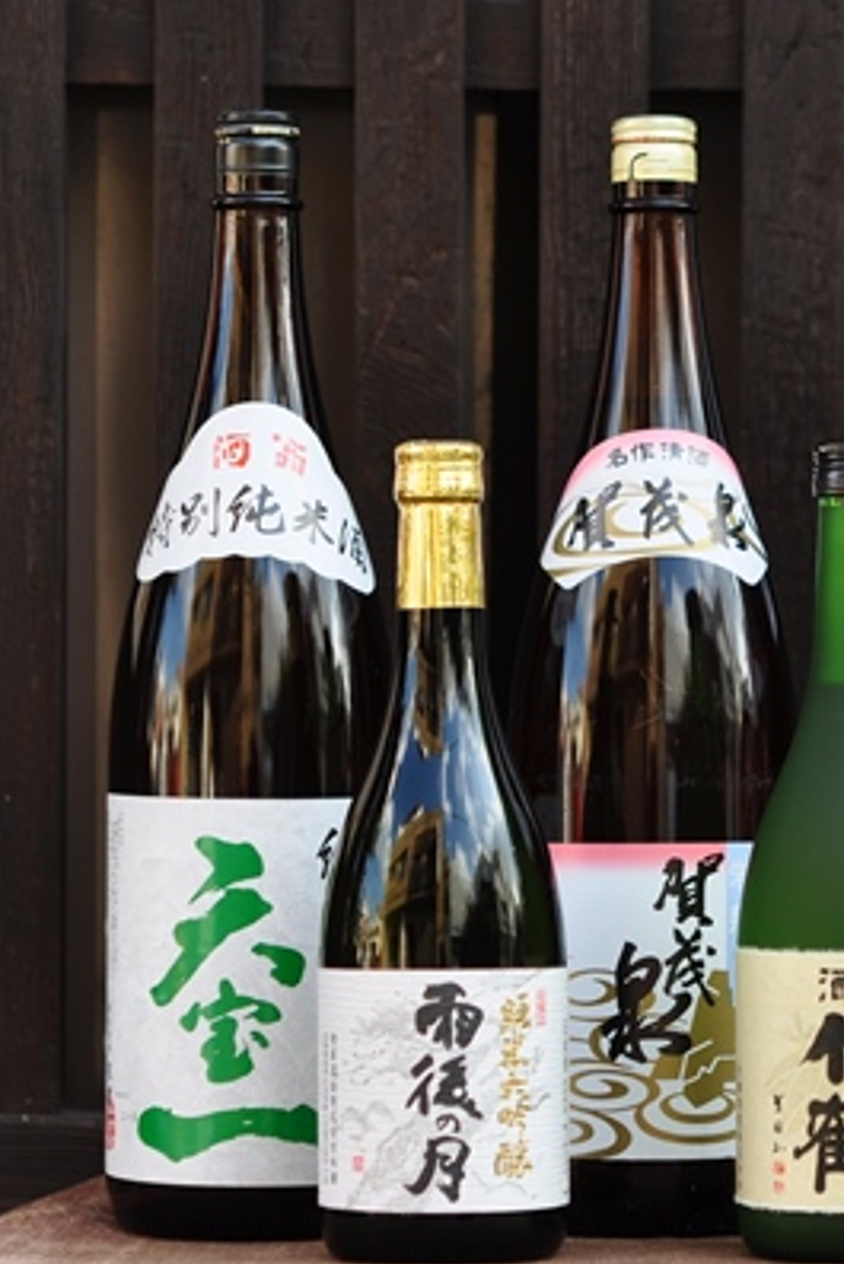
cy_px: 632
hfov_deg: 10.1
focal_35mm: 136
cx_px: 672
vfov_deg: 15.1
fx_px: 4778
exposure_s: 1/250
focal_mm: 60
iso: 200
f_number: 4
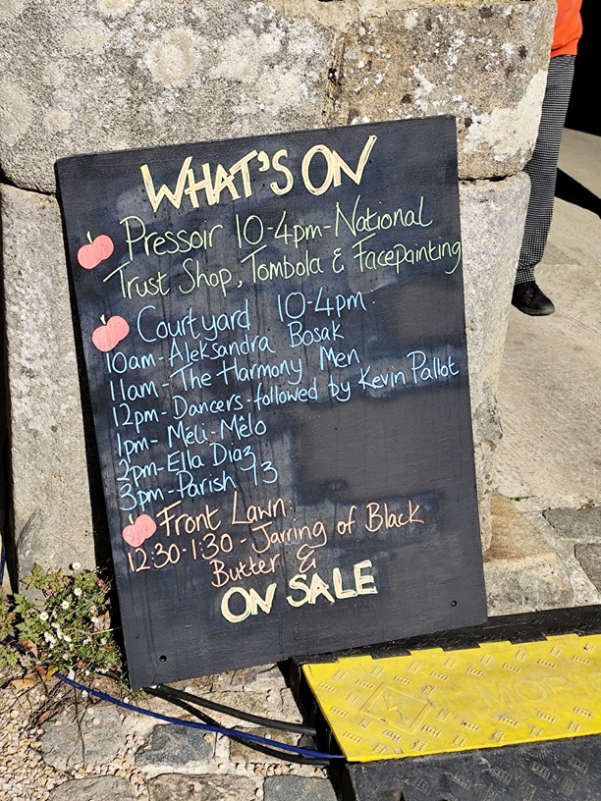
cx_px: 300
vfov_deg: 38.9
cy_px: 400
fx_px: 1134
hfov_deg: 29.7
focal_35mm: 49
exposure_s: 1/1122
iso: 50
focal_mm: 6.14
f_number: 1.65
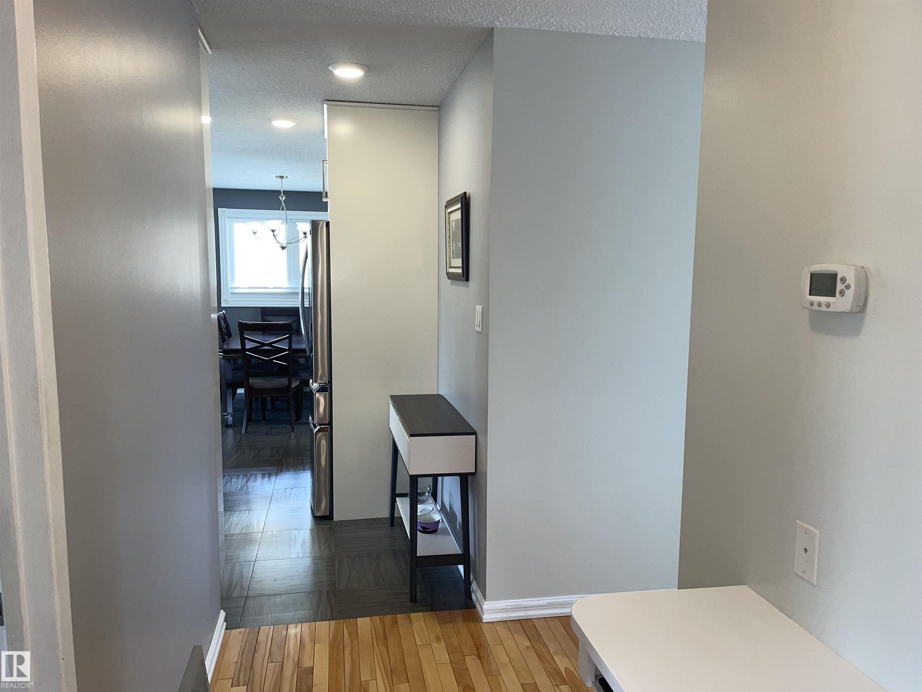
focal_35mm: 26
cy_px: 346
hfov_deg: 67.3
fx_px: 693
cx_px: 461
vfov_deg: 53.1
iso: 64
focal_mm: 4.2
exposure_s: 1/120
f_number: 1.6
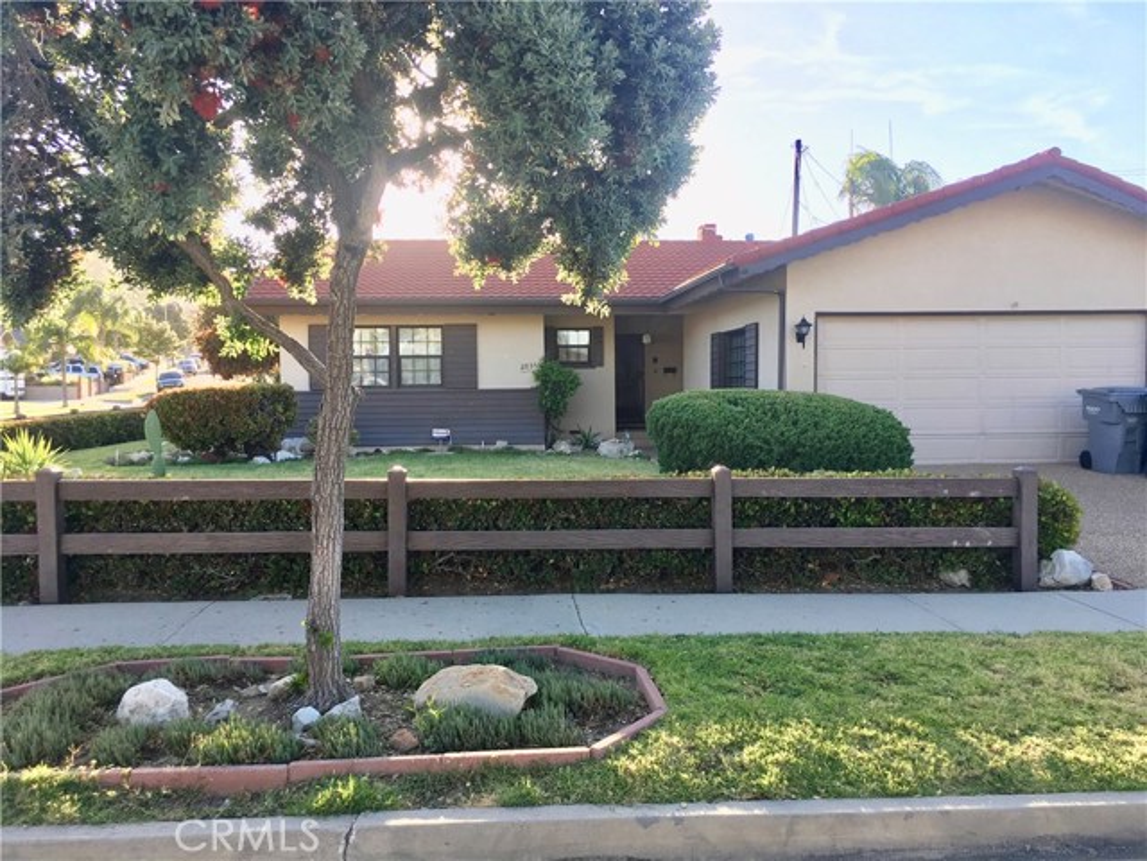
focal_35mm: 29
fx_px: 961
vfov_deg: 48.2
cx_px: 574
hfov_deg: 61.7
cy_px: 430
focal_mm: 4.15
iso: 25
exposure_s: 1/247
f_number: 2.2
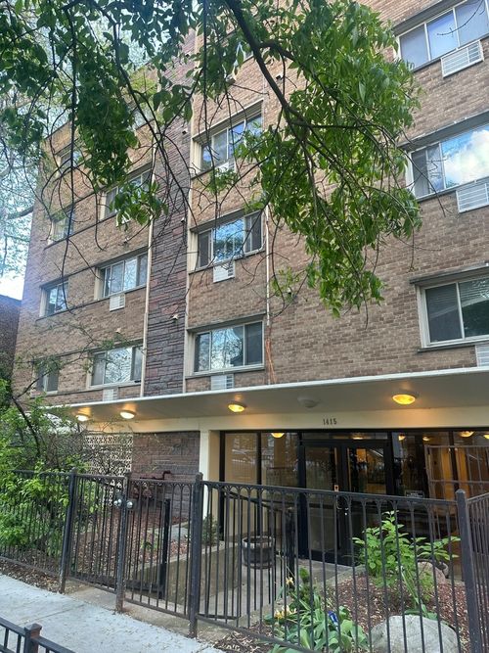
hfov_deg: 56.8
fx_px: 452
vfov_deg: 71.6
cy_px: 326
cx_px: 244
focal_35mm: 24
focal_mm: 6.86
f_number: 1.78
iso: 100
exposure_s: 1/120
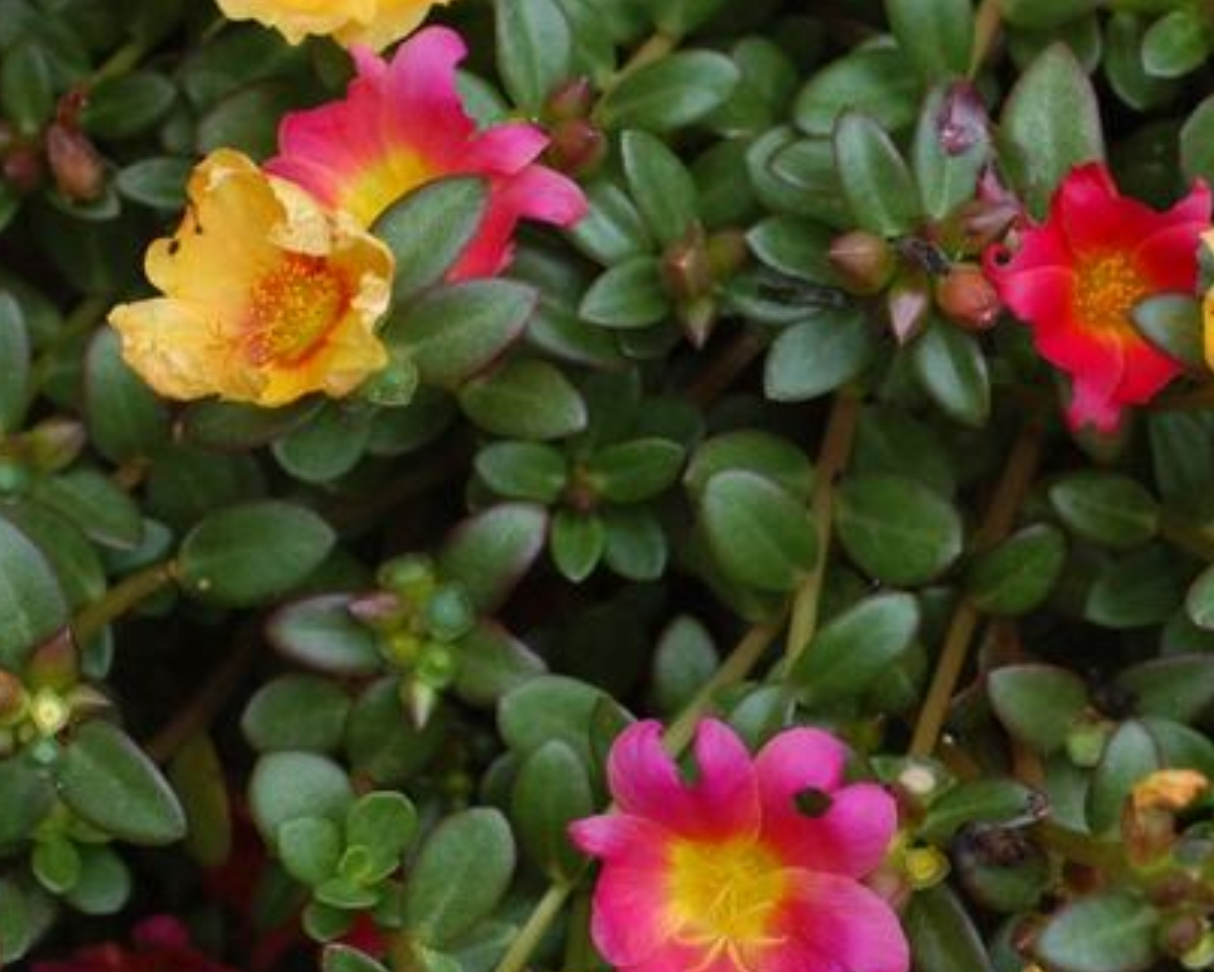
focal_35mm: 215
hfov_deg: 8.9
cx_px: 1120
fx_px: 7729
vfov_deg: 7.2
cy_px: 397
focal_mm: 60
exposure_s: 1/640
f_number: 6.3
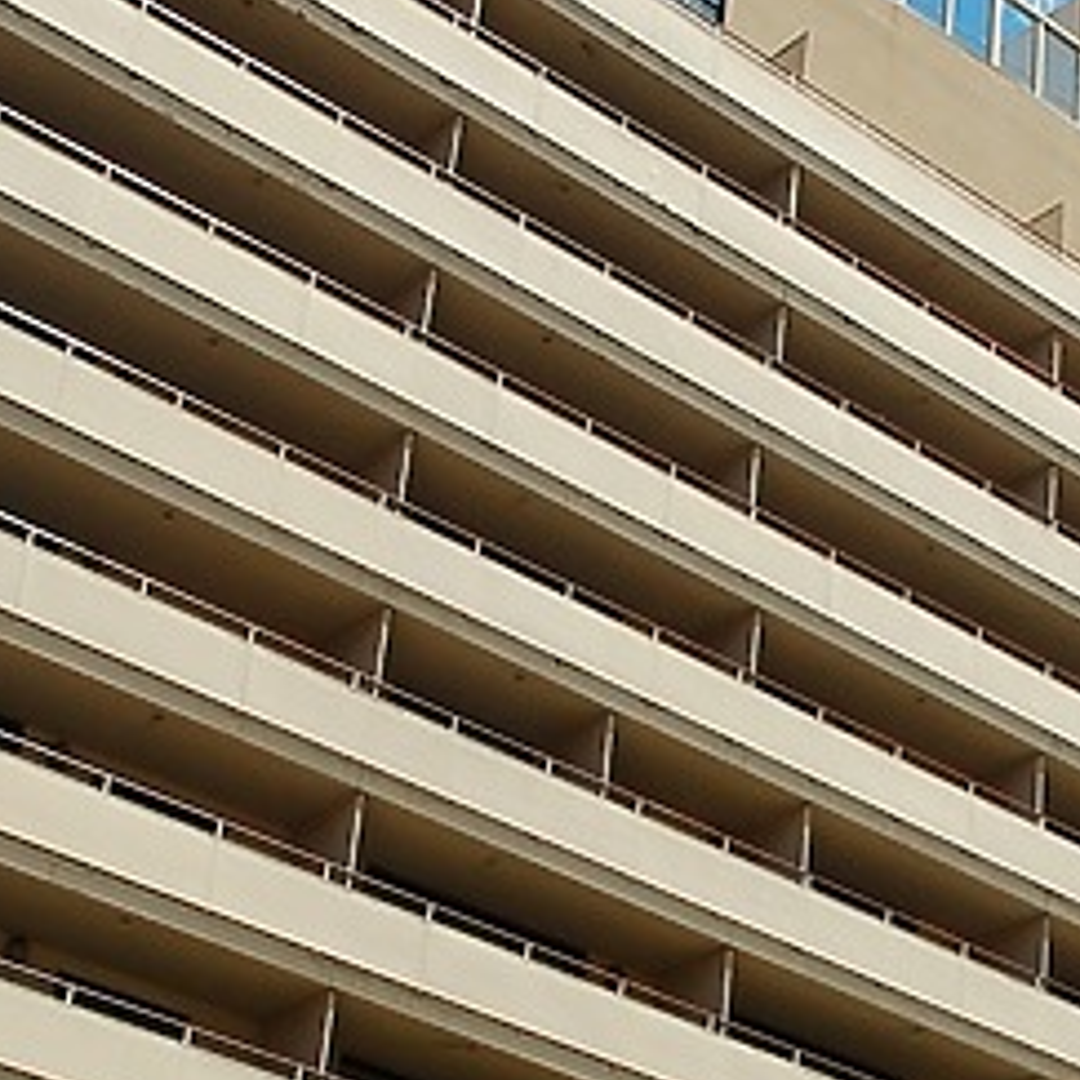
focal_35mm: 85
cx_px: 1153
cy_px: 969
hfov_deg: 19.6
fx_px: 3000
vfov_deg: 20.0
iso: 200
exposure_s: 1/250
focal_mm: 18
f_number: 10
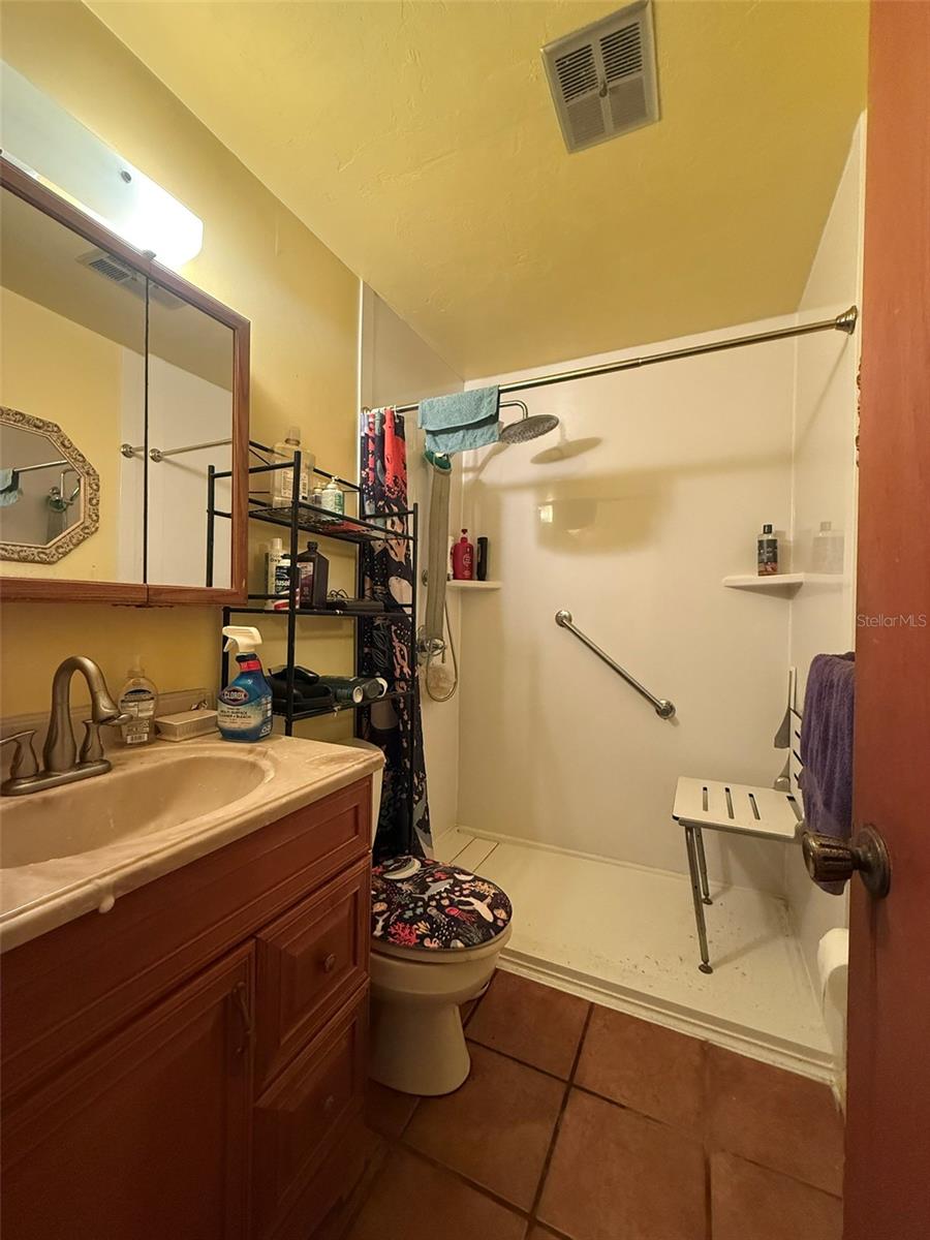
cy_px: 620
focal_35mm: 14
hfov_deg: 85.7
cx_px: 465
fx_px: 502
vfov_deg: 102.1
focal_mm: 2.22
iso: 640
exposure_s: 1/60
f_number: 2.2
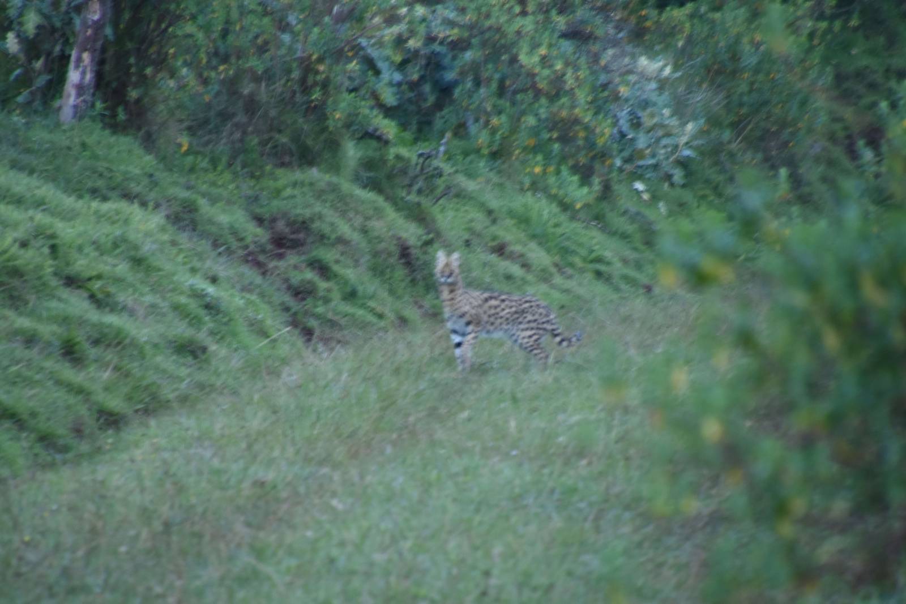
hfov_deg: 4.6
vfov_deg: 3.1
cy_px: 302
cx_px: 453
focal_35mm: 450
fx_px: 11325
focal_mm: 300
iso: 640
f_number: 6.3
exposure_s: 1/10
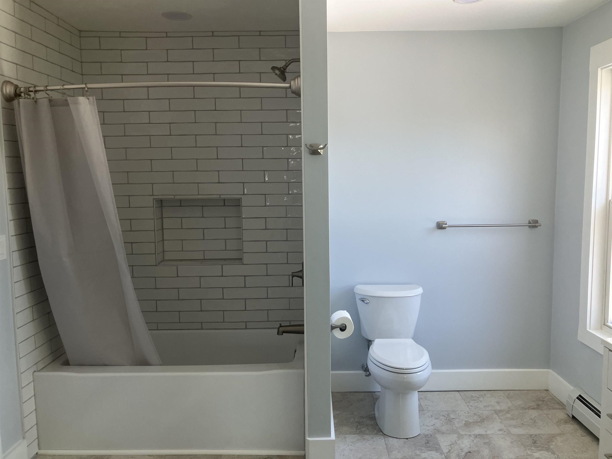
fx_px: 495
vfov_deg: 49.7
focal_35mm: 28
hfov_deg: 63.4
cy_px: 230
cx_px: 306
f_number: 1.8
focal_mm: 3.99
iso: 64
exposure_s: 1/121
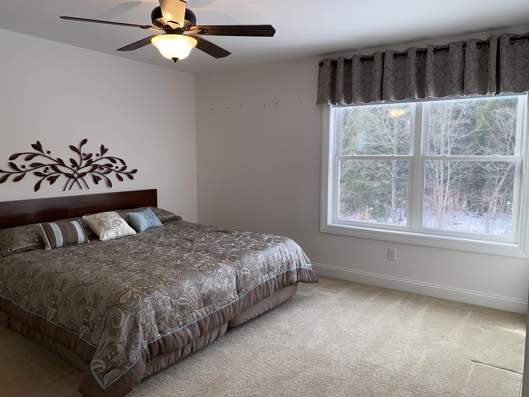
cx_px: 264
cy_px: 198
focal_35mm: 26
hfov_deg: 67.3
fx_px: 397
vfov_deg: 53.1
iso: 32
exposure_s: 1/173
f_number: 1.8
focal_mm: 4.25
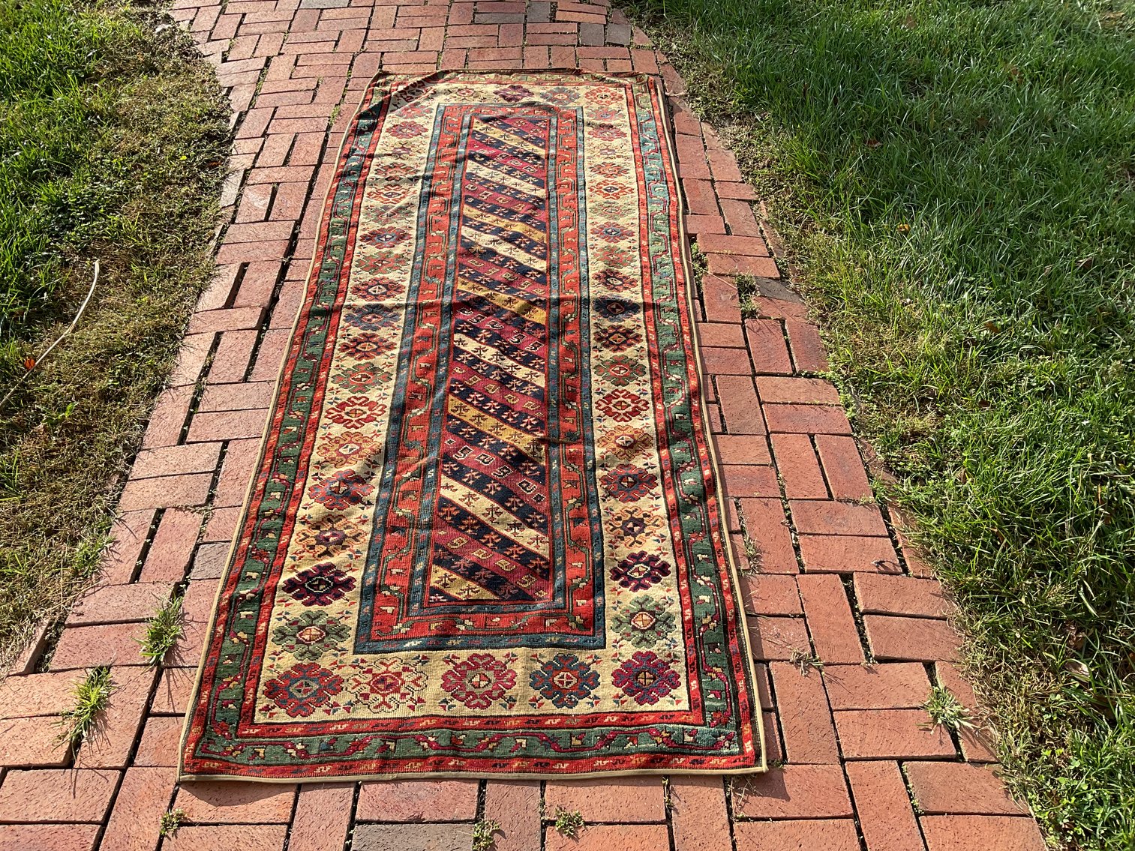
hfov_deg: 61.7
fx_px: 951
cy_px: 426
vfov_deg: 48.2
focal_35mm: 29
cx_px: 568
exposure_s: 1/842
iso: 16
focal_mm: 3
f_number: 1.8
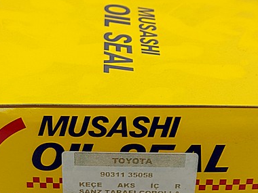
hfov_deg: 22.0
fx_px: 663
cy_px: 175
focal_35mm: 89
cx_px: 96
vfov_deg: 16.4
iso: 100
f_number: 1.79
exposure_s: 1/129
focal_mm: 4.74
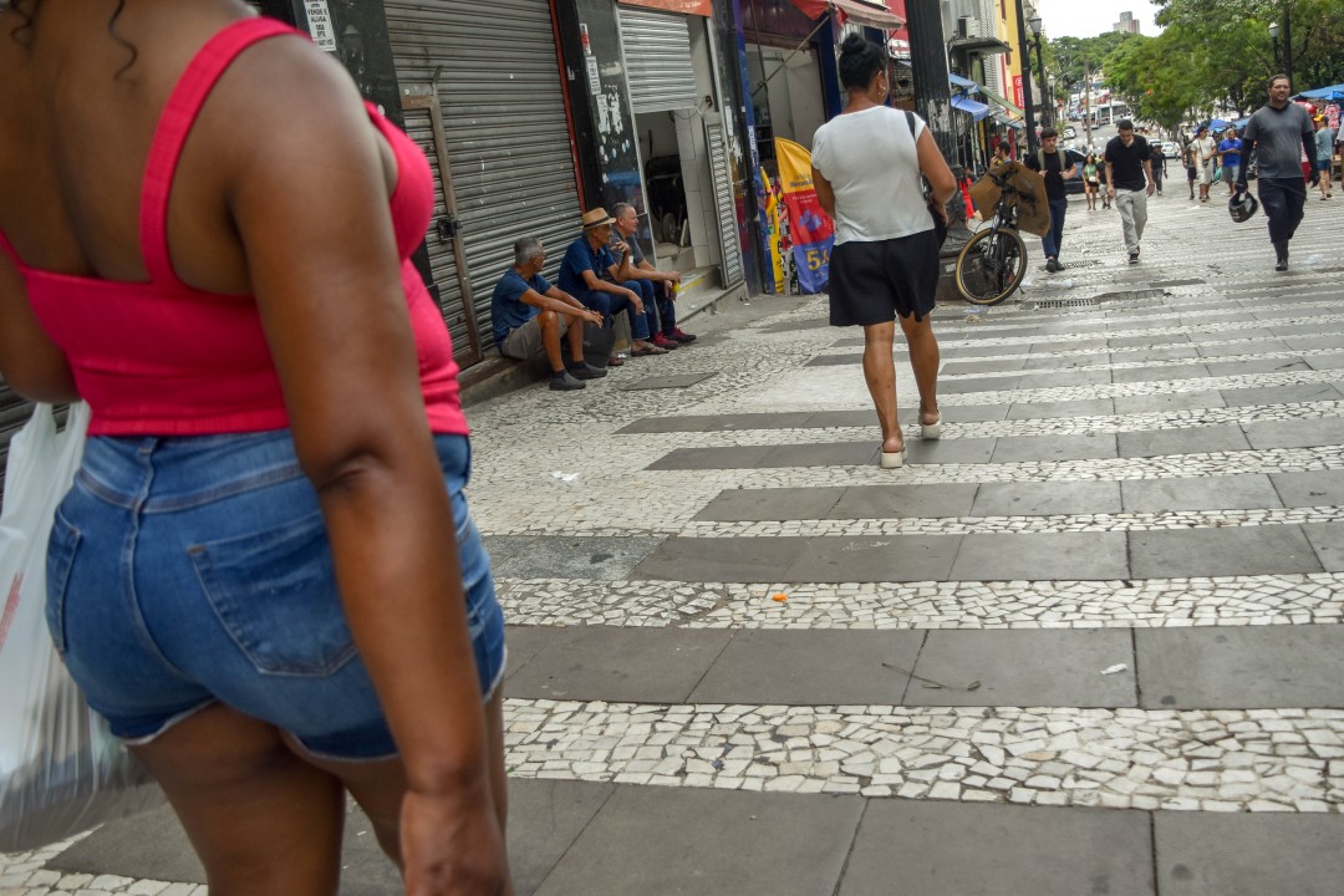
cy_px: 448
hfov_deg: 55.1
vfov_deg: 38.4
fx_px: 1288
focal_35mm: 34
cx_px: 672
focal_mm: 23
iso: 400
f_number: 4
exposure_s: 1/1000
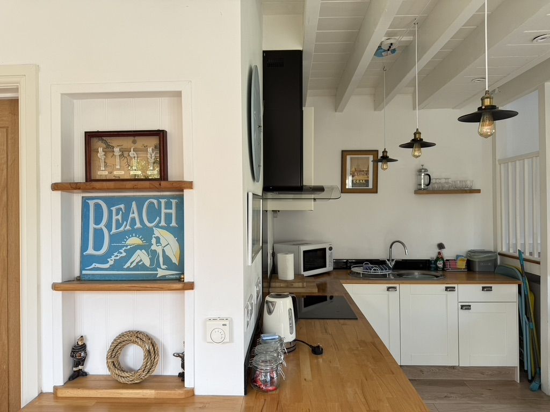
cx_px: 275
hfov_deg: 71.6
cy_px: 206
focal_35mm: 24
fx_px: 381
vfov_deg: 56.8
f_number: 1.78
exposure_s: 1/137
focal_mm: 6.76
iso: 50
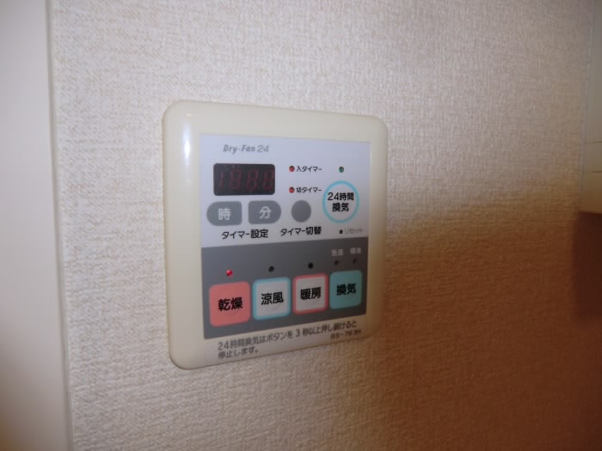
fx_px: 417
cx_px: 301
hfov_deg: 71.6
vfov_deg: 56.8
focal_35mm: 24
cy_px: 226
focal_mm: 4.3
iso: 160
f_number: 3.2
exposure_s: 1/60
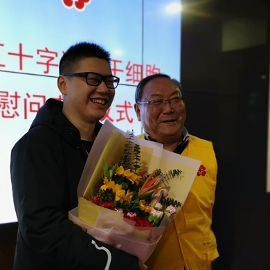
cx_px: 127
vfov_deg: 34.5
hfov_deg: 34.7
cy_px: 168
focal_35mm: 49
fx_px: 432
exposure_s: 1/100
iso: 160
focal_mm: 4.75
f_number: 1.8
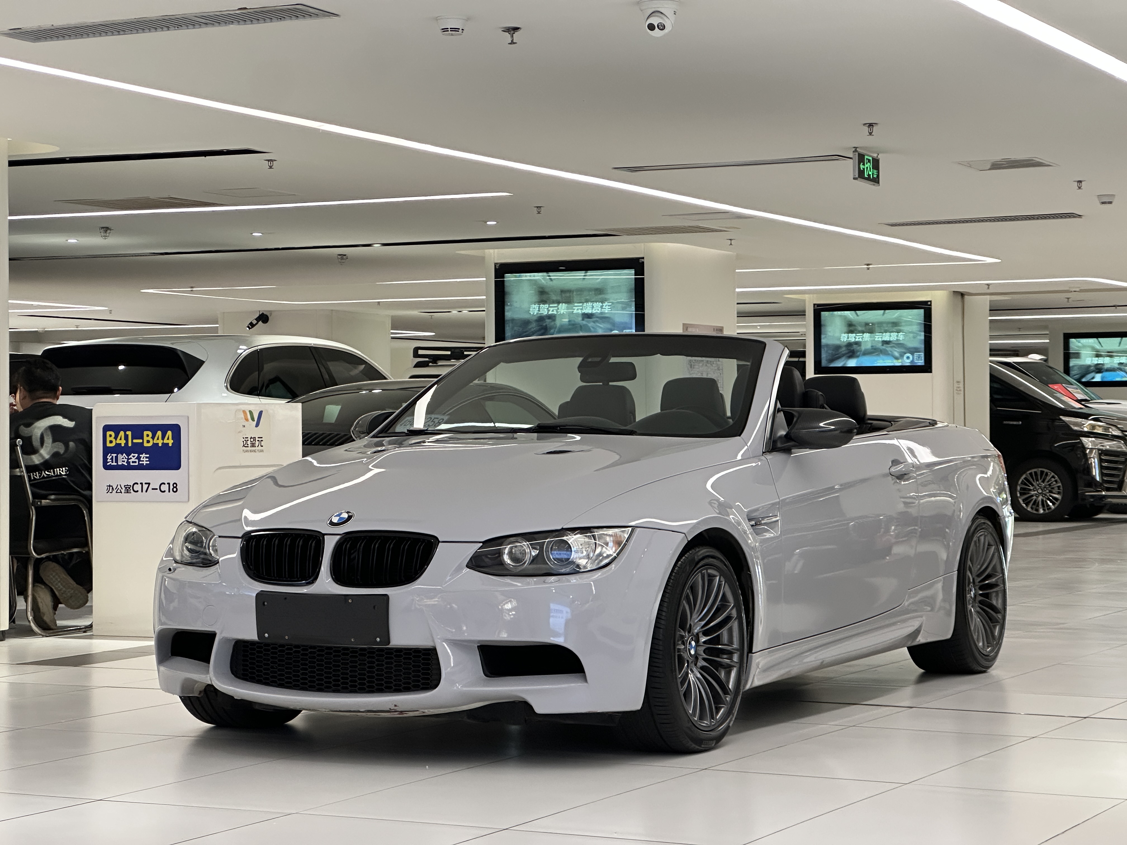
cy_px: 422
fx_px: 2507
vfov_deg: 19.1
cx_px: 564
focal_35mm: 77
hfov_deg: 25.3
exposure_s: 1/100
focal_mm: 9
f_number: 2.8
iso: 250
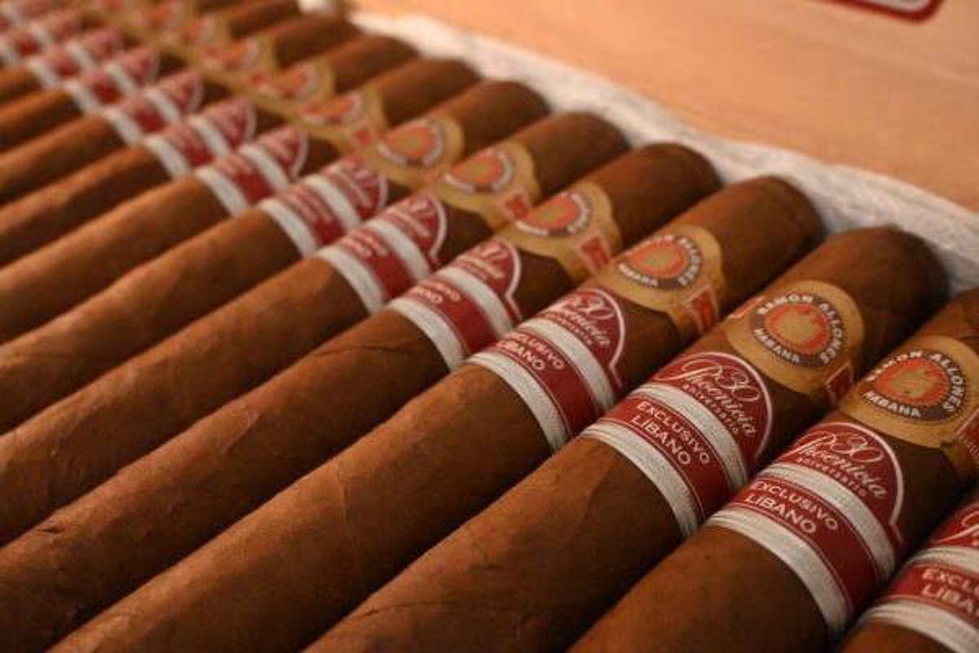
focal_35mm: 36
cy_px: 326
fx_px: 979
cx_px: 490
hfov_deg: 53.1
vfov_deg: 36.9
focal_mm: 24
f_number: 6.3
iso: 2500
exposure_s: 1/200
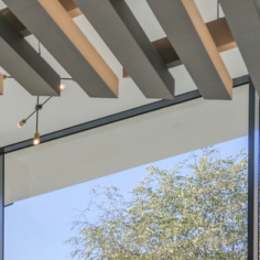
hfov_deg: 15.4
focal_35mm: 83
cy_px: 429
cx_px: -302
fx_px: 705
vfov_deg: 17.8
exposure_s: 1/60
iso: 100
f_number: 9
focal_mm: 15
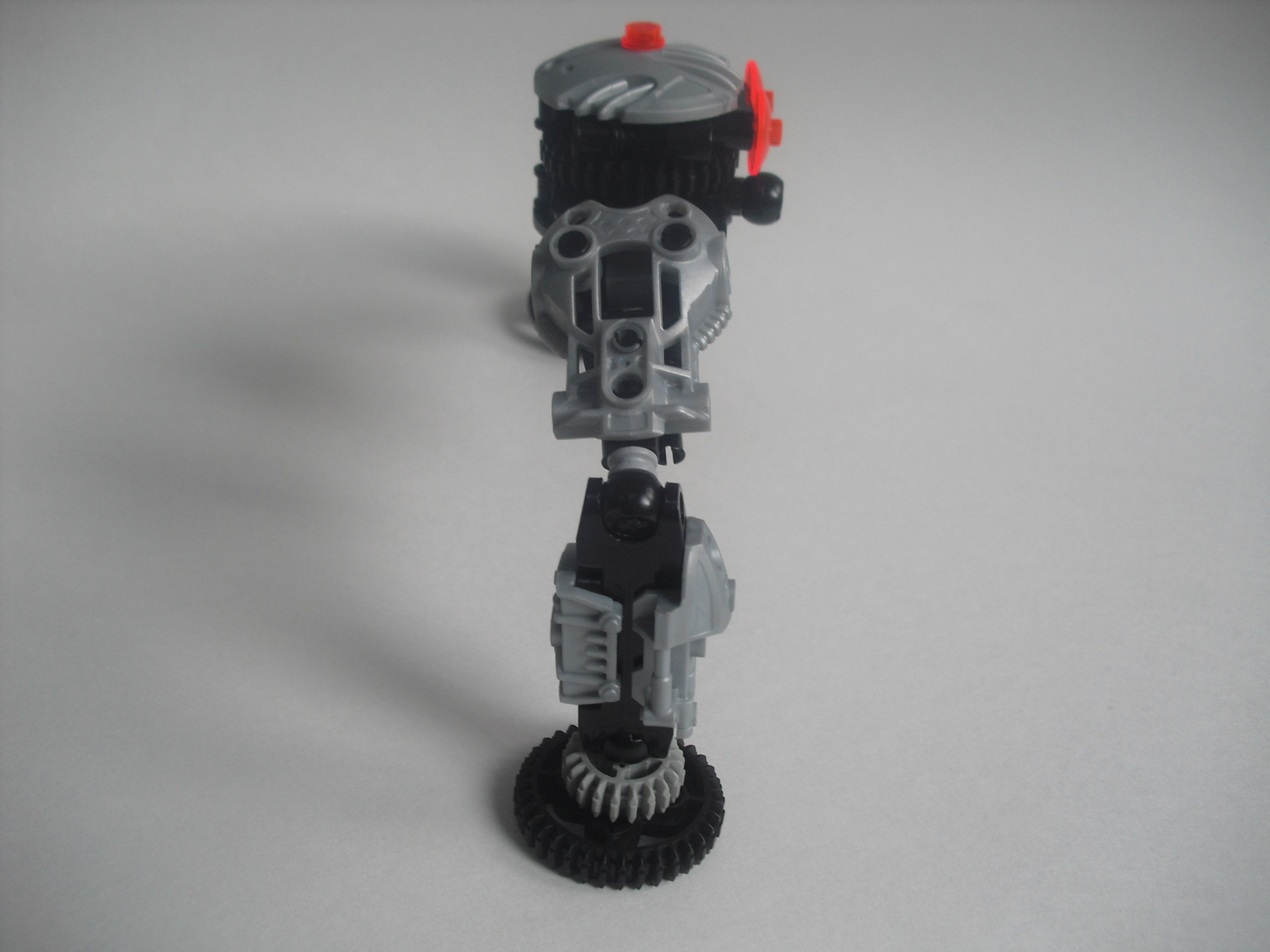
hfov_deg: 51.4
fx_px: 1321
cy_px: 476
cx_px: 635
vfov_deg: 39.7
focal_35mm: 36
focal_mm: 6.3
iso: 100
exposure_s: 1/80
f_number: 3.1
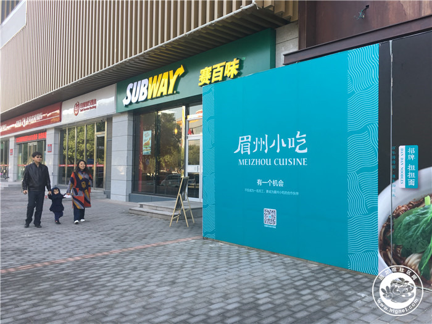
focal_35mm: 29
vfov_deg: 48.2
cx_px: 216
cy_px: 162
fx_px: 362
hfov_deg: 61.7
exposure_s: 1/104
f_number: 2.2
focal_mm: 4.15
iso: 25
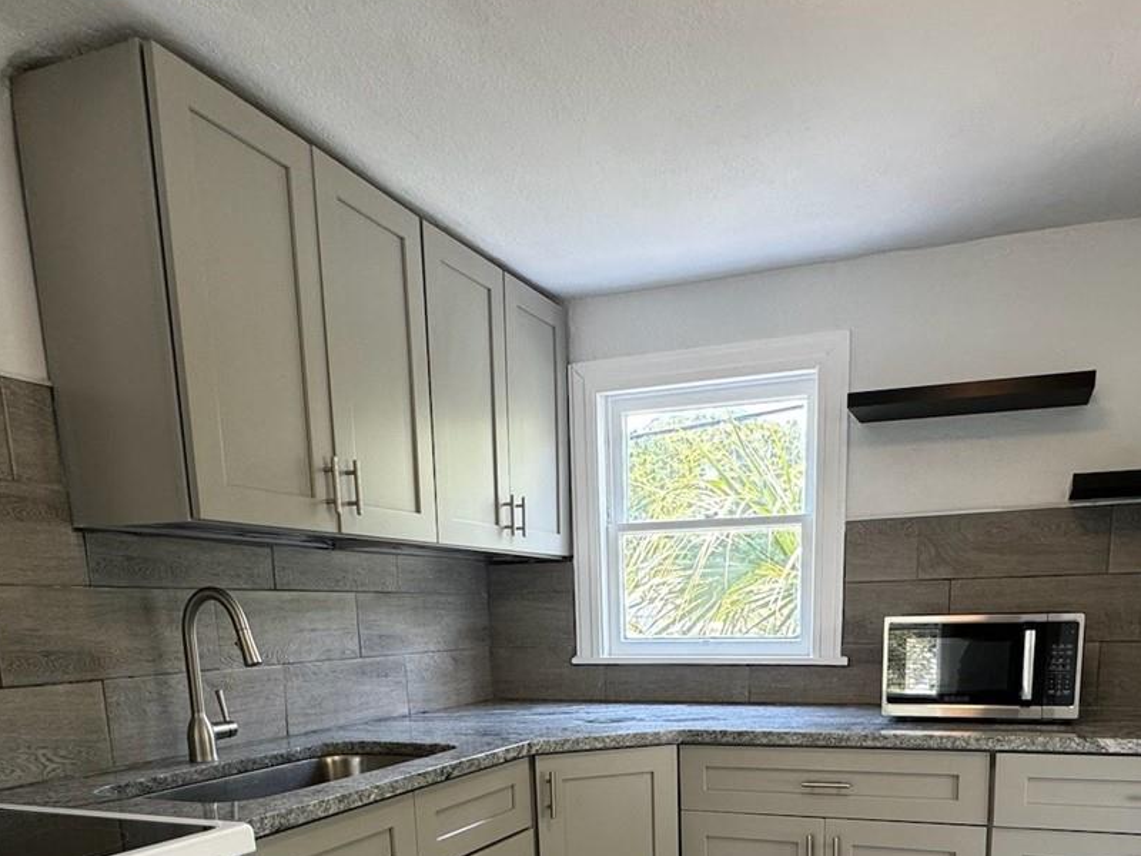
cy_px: 795
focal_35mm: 28
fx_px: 923
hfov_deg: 63.1
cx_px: 653
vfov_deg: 44.5
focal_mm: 2.22
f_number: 2.2
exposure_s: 1/120
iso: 160
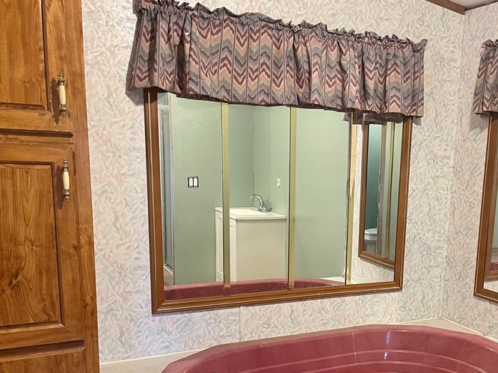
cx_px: 335
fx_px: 575
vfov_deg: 35.2
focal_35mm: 40
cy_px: 277
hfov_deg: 46.0
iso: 200
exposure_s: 1/60
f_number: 1.6
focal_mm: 5.1
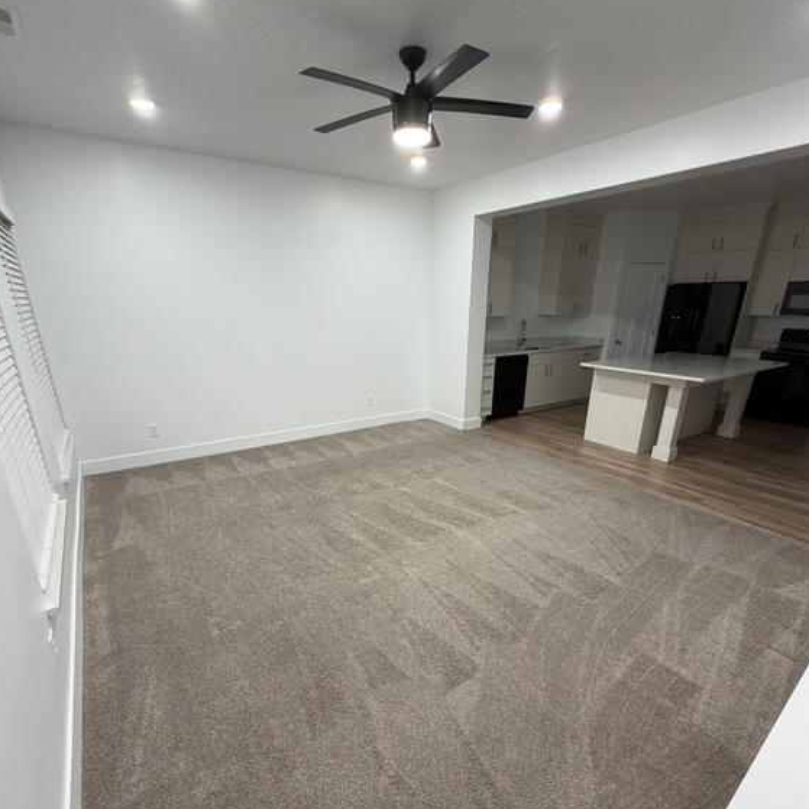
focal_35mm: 17
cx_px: 399
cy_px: 469
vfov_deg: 83.3
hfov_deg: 84.0
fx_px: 449
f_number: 2.2
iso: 200
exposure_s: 1/60
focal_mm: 2.22
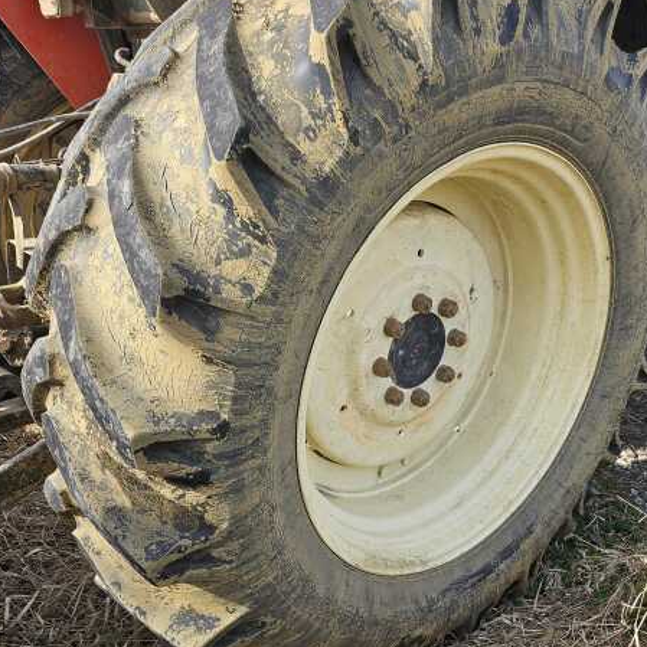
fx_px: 719
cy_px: 388
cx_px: 350
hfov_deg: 48.4
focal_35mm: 34
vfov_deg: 48.2
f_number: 1.8
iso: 50
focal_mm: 5
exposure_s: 1/1208
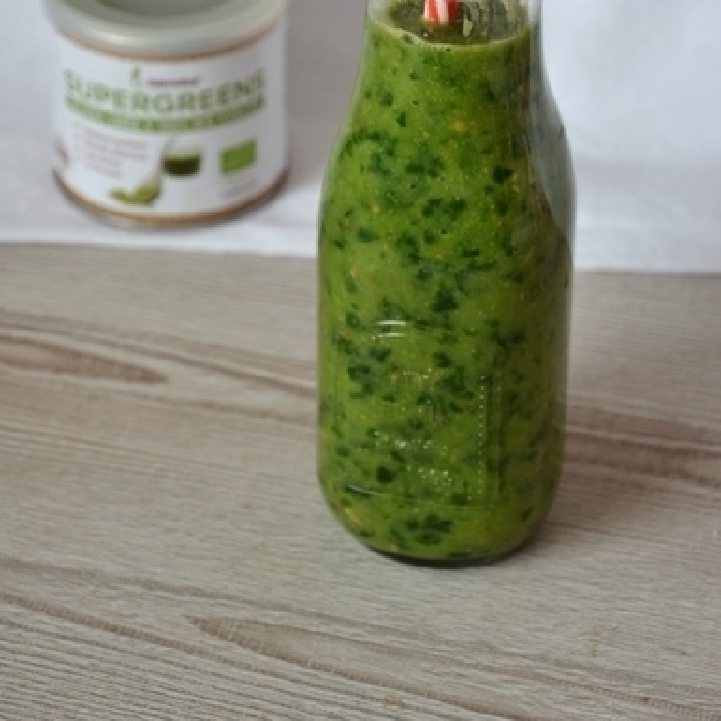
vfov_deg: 13.3
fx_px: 3087
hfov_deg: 13.3
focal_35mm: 131
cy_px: 165
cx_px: 348
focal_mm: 66
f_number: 5.3
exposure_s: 1/5
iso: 100
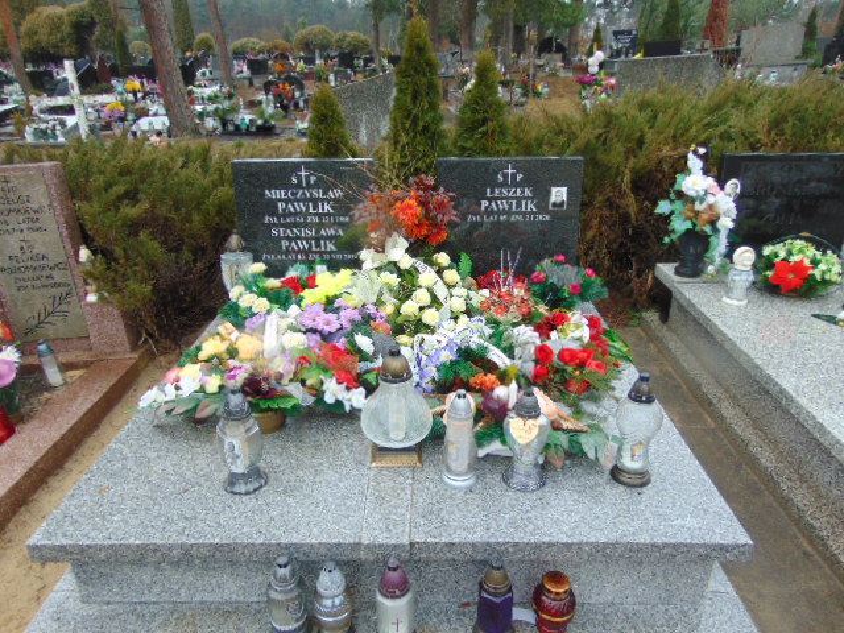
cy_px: 316
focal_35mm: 25
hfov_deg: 69.4
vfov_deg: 54.9
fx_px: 610
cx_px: 422
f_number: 3
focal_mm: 4.5
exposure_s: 1/80
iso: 80
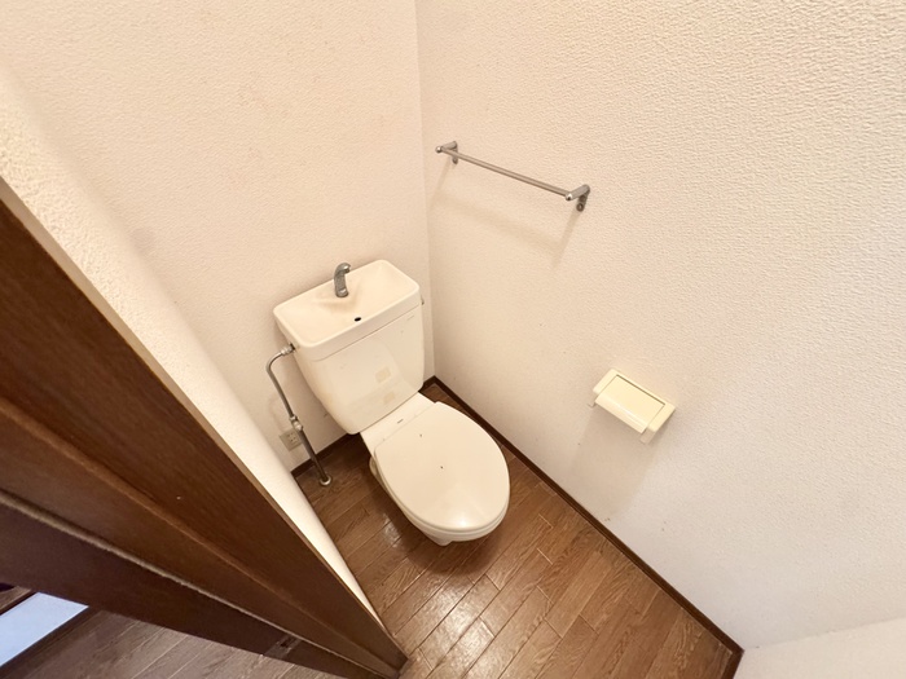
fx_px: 366
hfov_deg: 102.1
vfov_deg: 85.7
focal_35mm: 14
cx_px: 453
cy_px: 340
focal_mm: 2.22
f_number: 2.2
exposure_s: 1/60
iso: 400
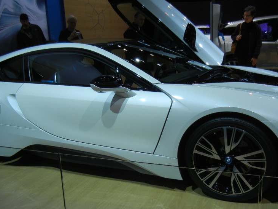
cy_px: 120
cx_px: 133
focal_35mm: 42
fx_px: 337
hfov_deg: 44.8
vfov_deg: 34.3
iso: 160
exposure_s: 1/134
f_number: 3.5
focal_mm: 5.4
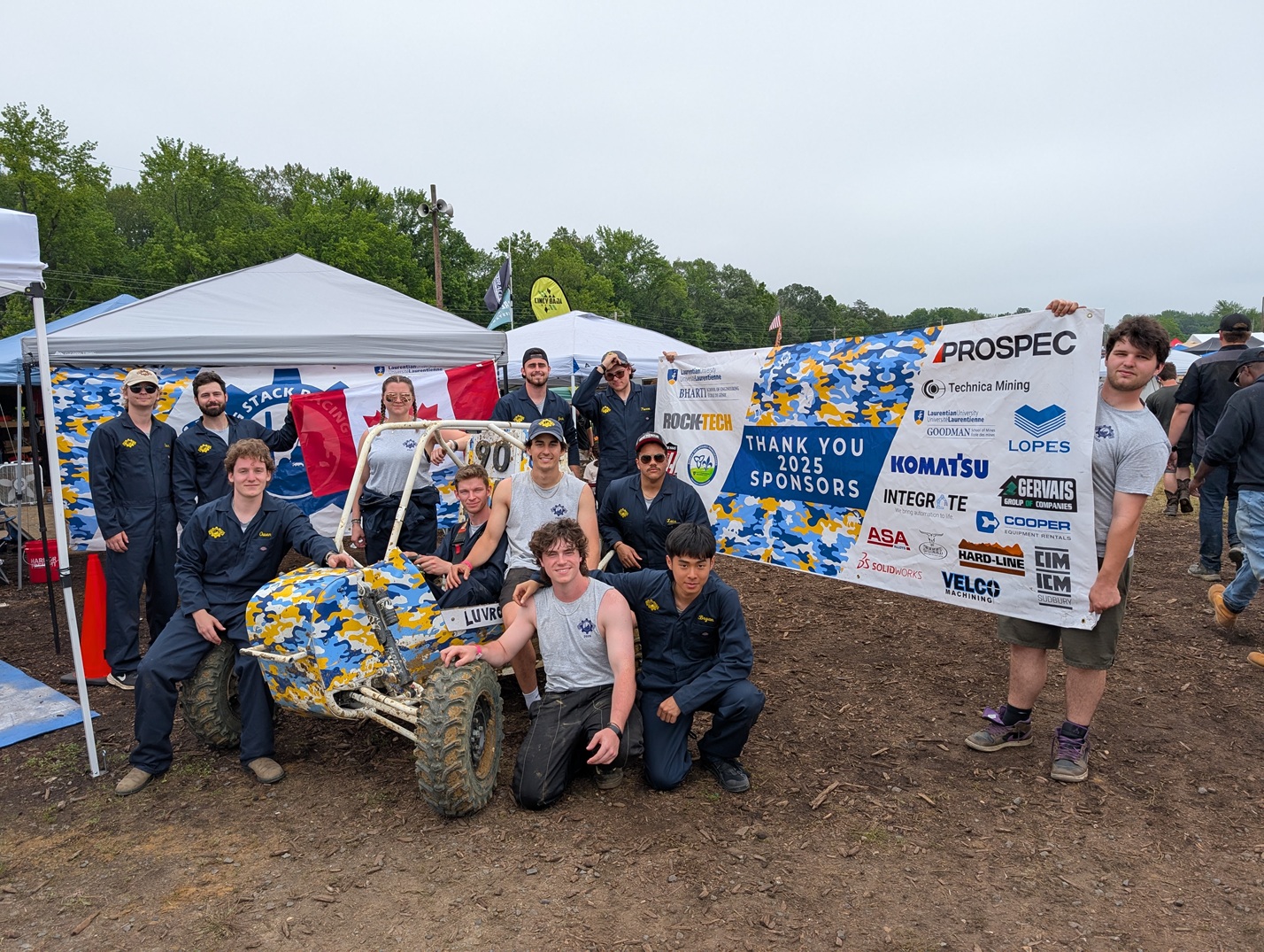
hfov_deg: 71.5
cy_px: 476
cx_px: 632
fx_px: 878
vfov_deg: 56.9
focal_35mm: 24
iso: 23
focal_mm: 6.9
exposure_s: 1/536
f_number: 1.68
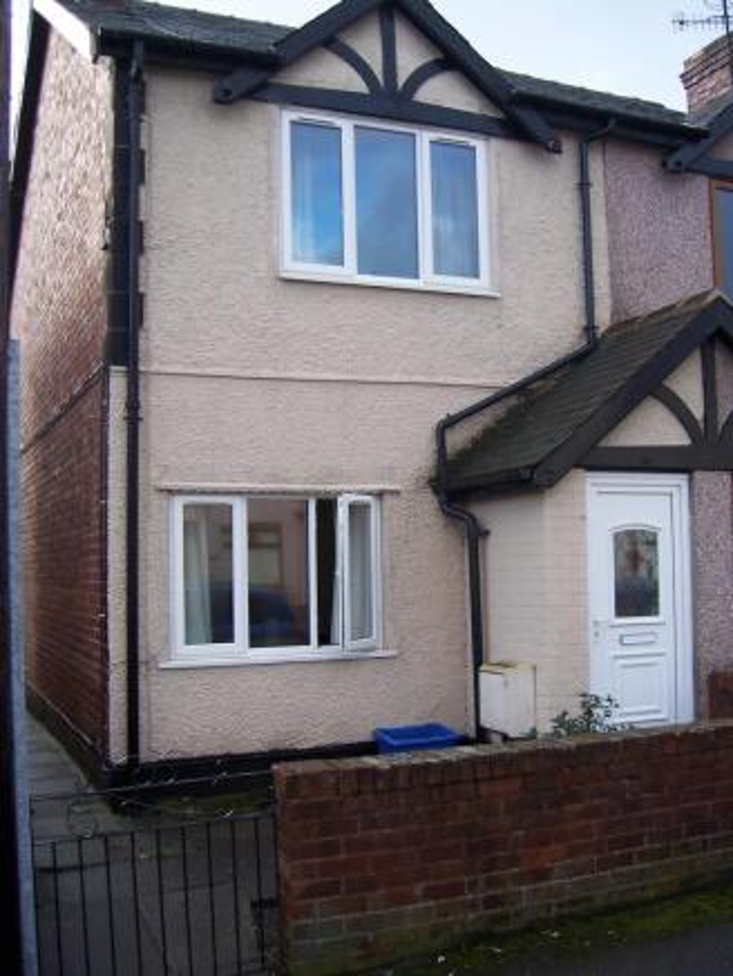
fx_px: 1016
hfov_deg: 39.7
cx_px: 366
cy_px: 488
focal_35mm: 36
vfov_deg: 51.3
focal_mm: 6
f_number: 3
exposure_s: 1/250
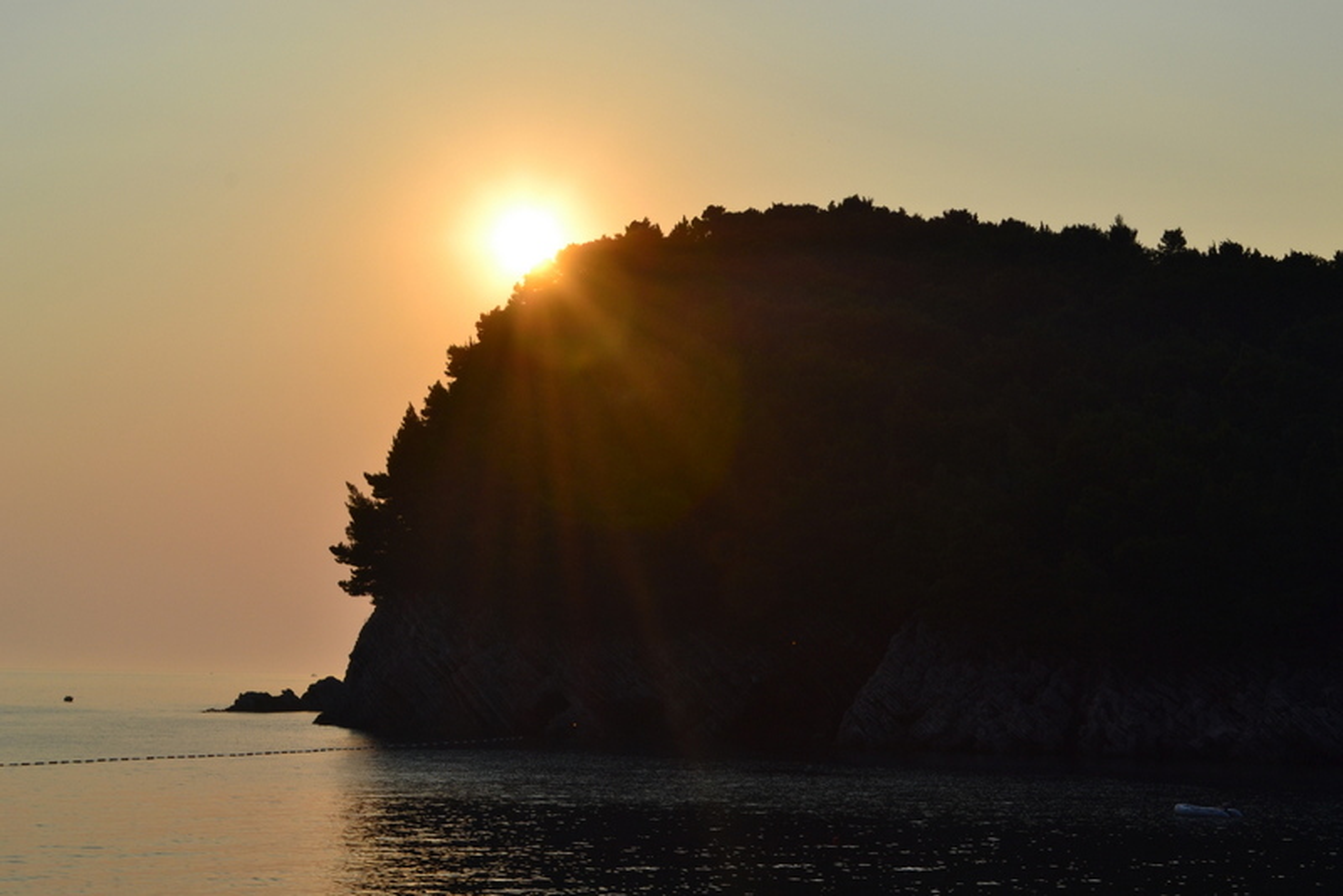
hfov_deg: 29.2
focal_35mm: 69
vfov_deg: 19.7
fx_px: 2575
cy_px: 448
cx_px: 672
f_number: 11
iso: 200
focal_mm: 46
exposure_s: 1/500
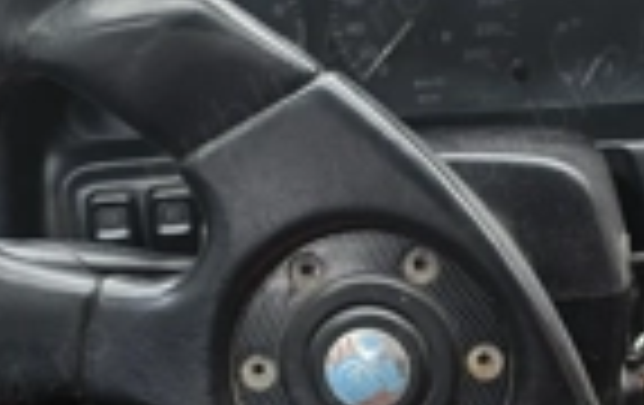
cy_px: 158
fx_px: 1196
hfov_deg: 29.9
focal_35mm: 68
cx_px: 441
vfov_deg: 19.2
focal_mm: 6.3
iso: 40
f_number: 1.7
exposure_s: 1/180
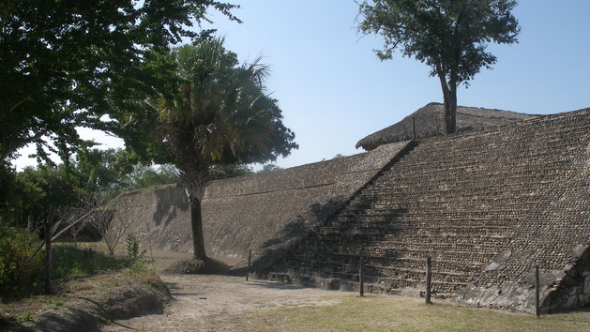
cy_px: 200
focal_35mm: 41
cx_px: 299
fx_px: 642
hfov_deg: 49.4
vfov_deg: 28.9
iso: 80
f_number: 6
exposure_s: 1/200
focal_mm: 7.8
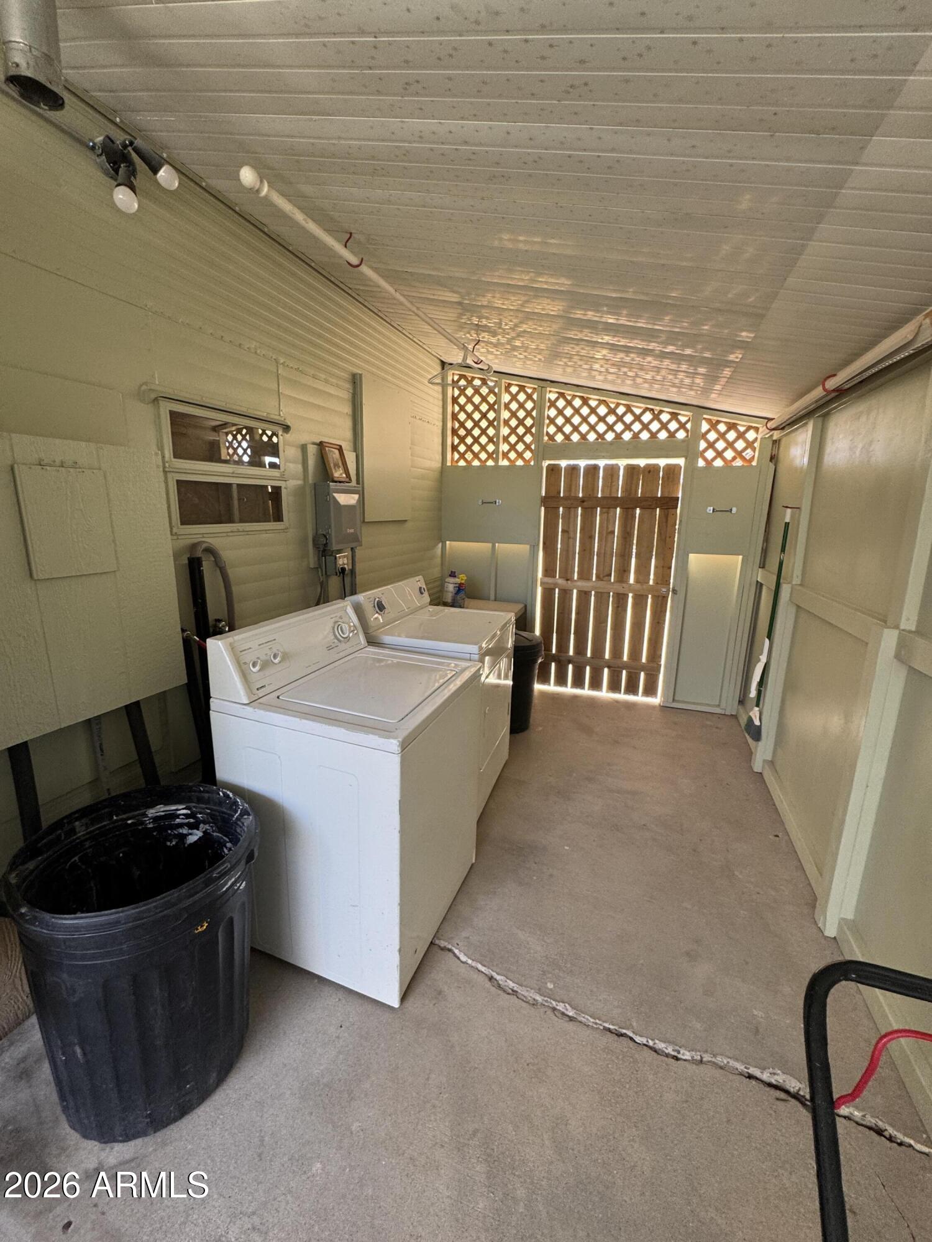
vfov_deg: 102.1
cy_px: 621
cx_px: 466
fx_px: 503
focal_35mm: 14
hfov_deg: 85.7
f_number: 2.2
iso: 160
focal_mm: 2.22
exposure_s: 1/99
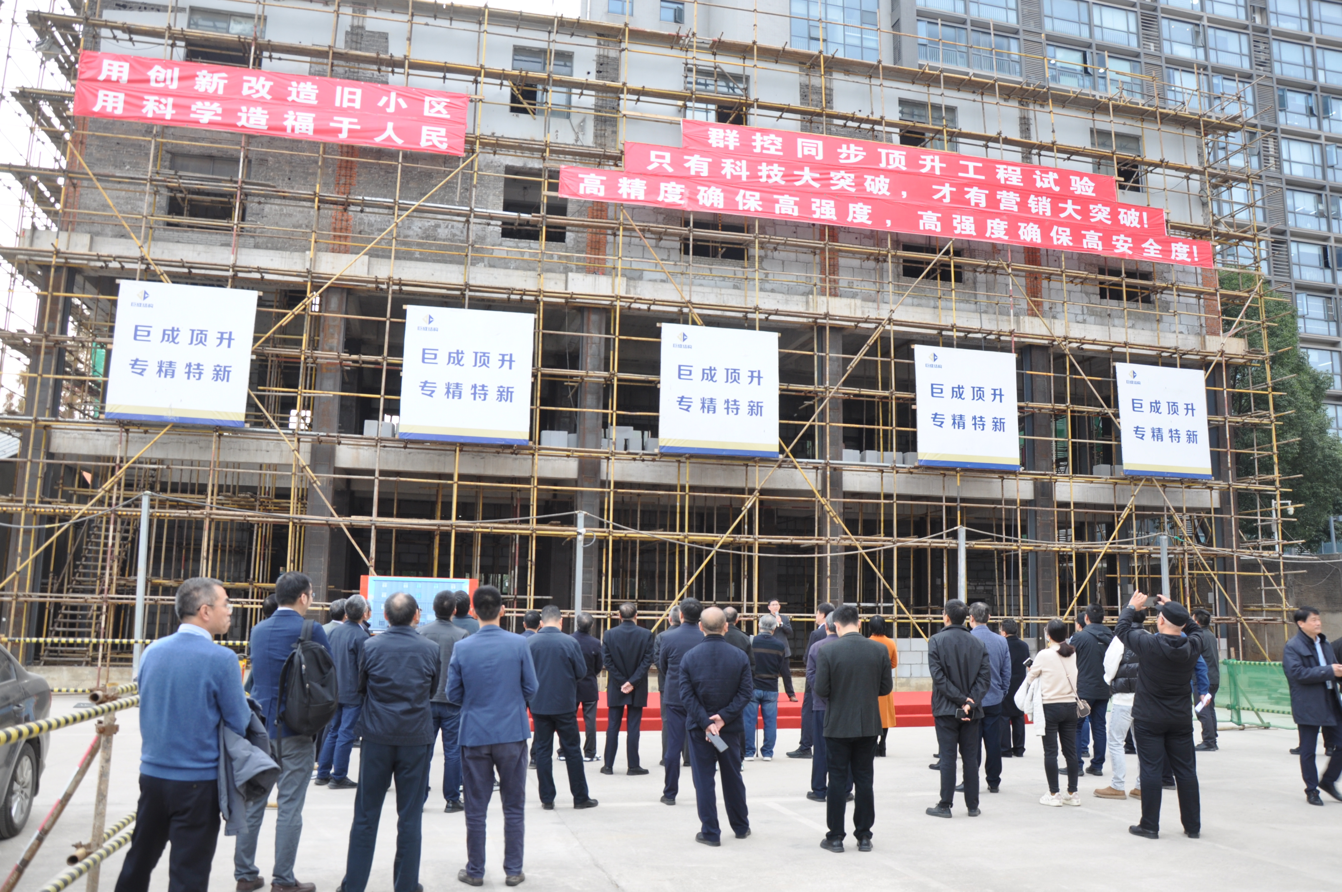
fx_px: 1005
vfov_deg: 47.8
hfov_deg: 67.4
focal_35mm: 27
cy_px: 446
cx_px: 671
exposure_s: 1/40
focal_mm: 18
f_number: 6.3
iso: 200
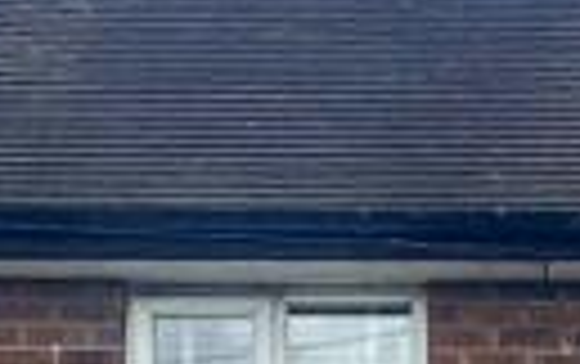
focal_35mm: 219
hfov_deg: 9.5
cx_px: 607
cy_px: 1056
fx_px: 3466
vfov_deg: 5.7
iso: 50
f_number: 1.5
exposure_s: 1/1869
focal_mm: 5.7
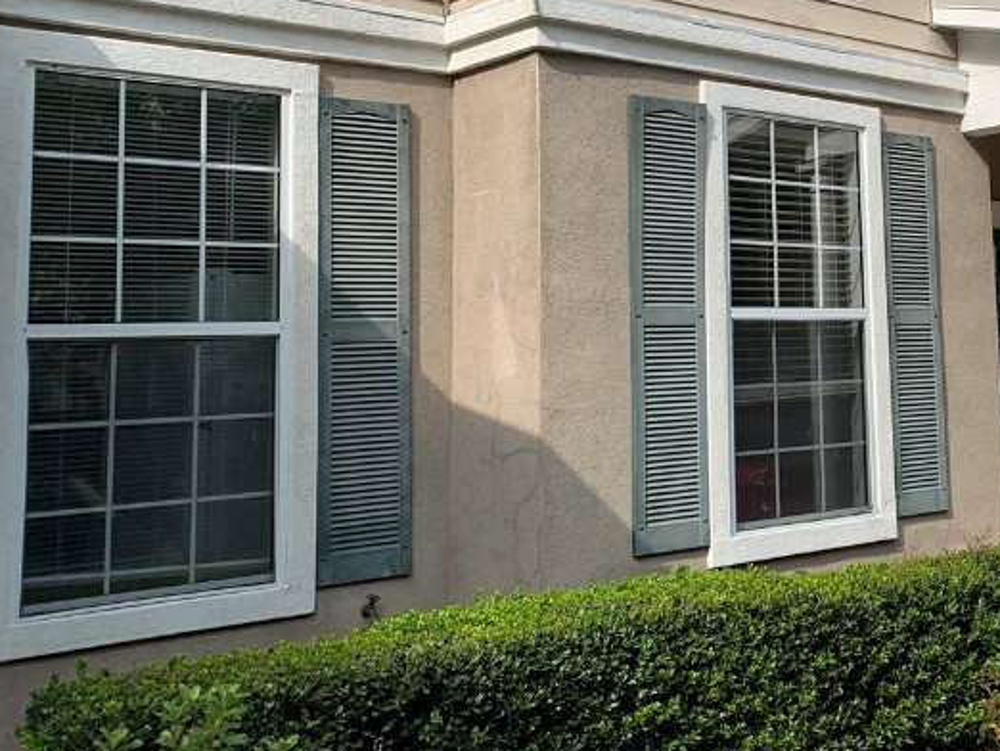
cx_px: 933
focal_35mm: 51
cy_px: 180
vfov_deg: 28.1
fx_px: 1474
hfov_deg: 34.9
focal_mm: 4.25
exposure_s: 1/1661
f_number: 1.8
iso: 25
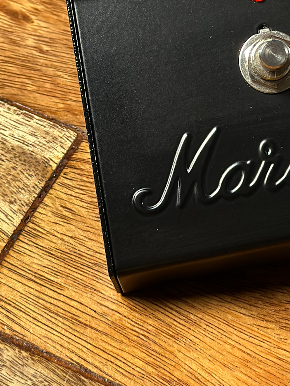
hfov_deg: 14.0
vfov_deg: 18.3
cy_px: 1
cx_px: 249
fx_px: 1173
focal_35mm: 105
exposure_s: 1/40
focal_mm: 6.86
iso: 640
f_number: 1.8
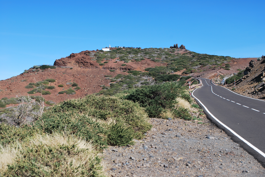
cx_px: 132
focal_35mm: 51
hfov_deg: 38.8
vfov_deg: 26.6
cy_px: 88
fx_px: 376
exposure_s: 1/250
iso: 100
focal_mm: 34
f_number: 8
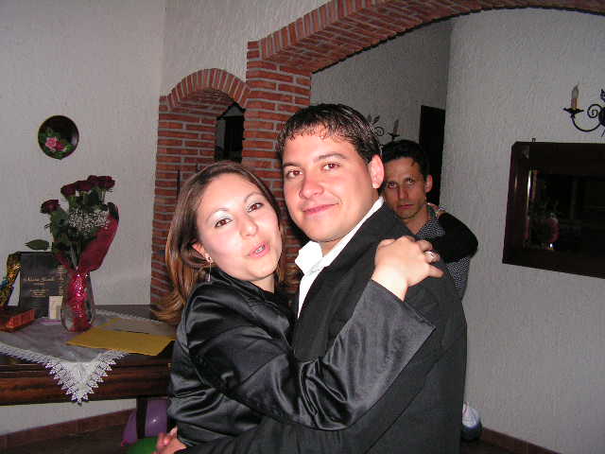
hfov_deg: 51.4
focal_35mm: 36
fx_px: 629
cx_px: 302
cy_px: 227
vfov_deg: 39.7
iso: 200
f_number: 3.2
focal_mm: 6
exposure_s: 1/40
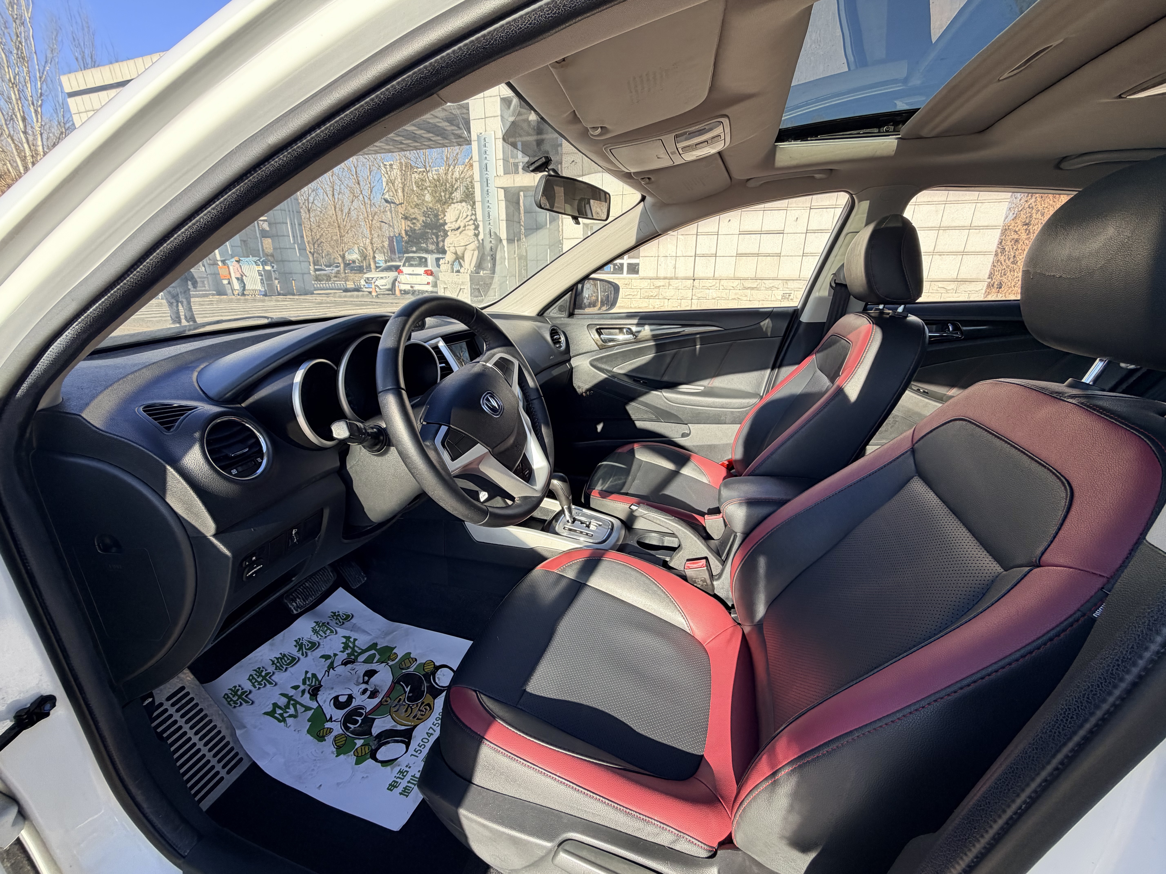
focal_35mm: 14
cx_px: 583
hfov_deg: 102.1
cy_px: 437
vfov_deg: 85.7
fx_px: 472
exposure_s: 1/490
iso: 64
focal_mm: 2.22
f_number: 2.2
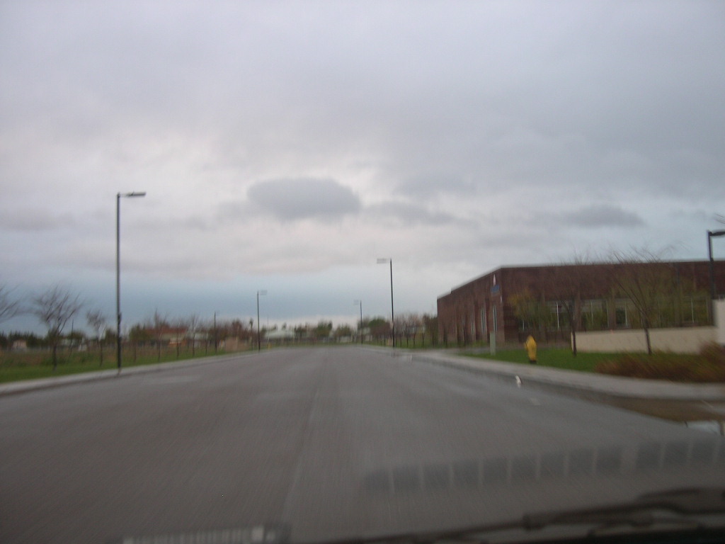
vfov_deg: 37.7
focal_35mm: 38
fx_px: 796
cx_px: 362
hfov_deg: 49.0
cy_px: 272
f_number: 2.8
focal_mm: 8
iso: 100
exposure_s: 1/28.5
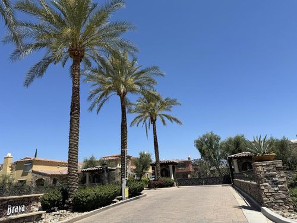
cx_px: 148
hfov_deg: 71.6
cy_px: 112
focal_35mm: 24
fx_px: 206
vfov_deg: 56.8
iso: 80
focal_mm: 6.76
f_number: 1.78
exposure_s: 1/5814
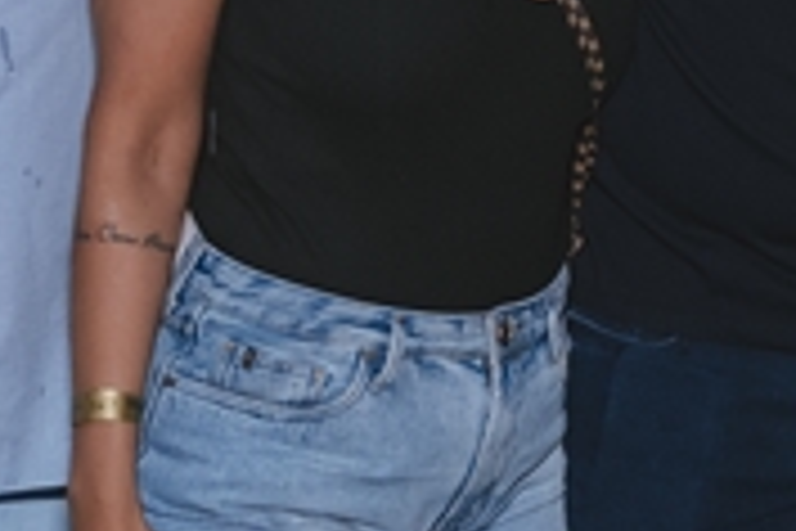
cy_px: -2
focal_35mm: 151
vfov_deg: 9.0
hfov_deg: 13.6
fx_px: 3339
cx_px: 544
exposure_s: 1/200
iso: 2500
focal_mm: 24
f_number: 2.5
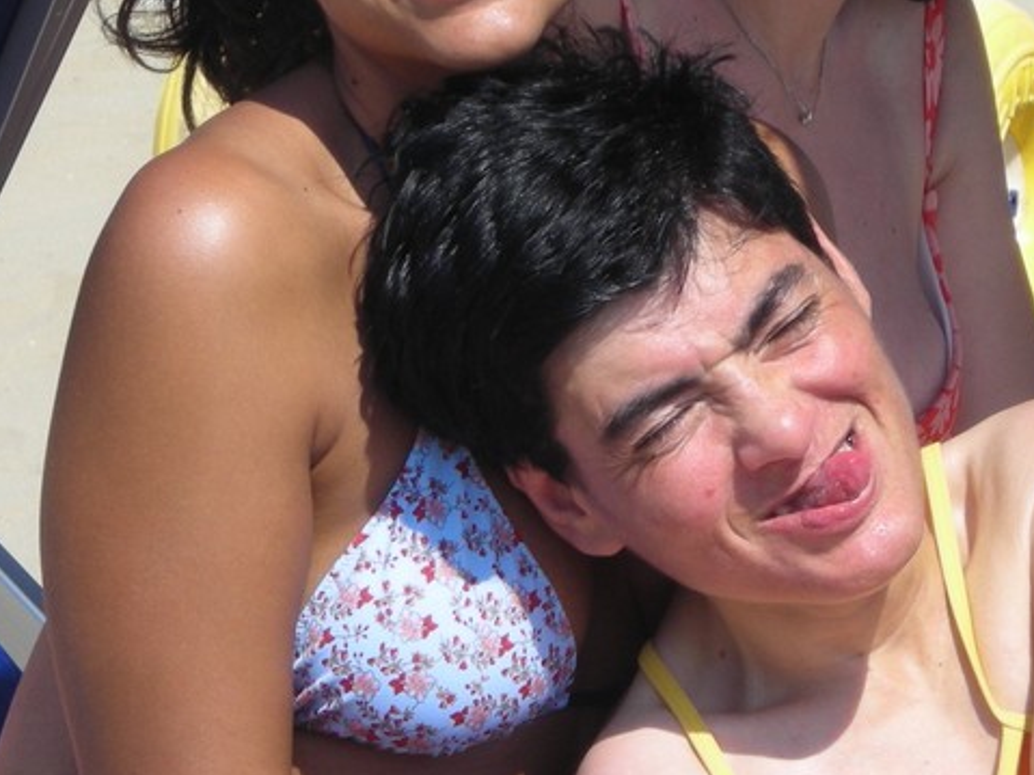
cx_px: 507
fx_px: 7406
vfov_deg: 6.0
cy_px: 205
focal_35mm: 248
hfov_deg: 8.0
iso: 50
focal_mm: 19.2
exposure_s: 1/258
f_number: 5.3
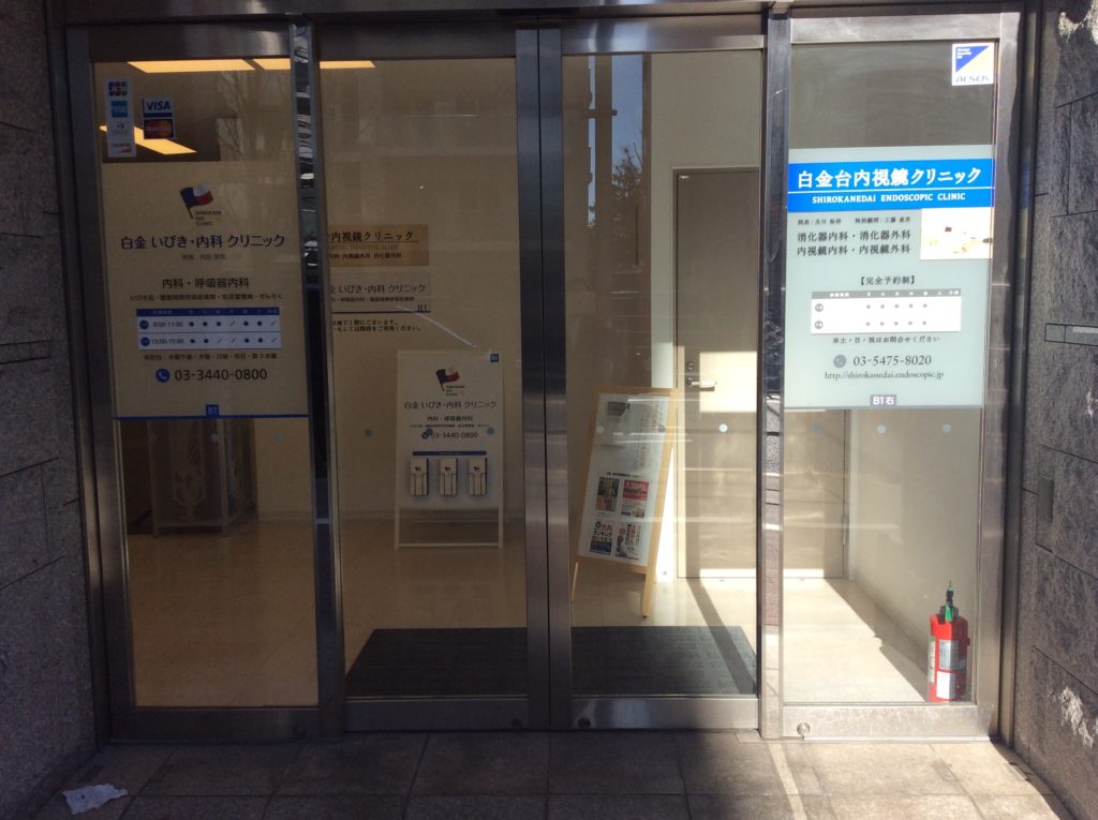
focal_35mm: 32
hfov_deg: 56.9
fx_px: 1014
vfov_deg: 44.1
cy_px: 410
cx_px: 549
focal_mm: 3.3
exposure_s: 1/763
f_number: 2.4
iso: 32
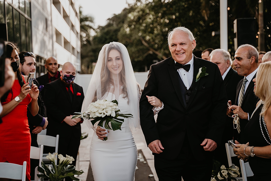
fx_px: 467
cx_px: 136
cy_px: 90
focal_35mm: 62
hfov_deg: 32.4
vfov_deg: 21.9
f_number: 2.8
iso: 100
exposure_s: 1/320
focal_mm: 62
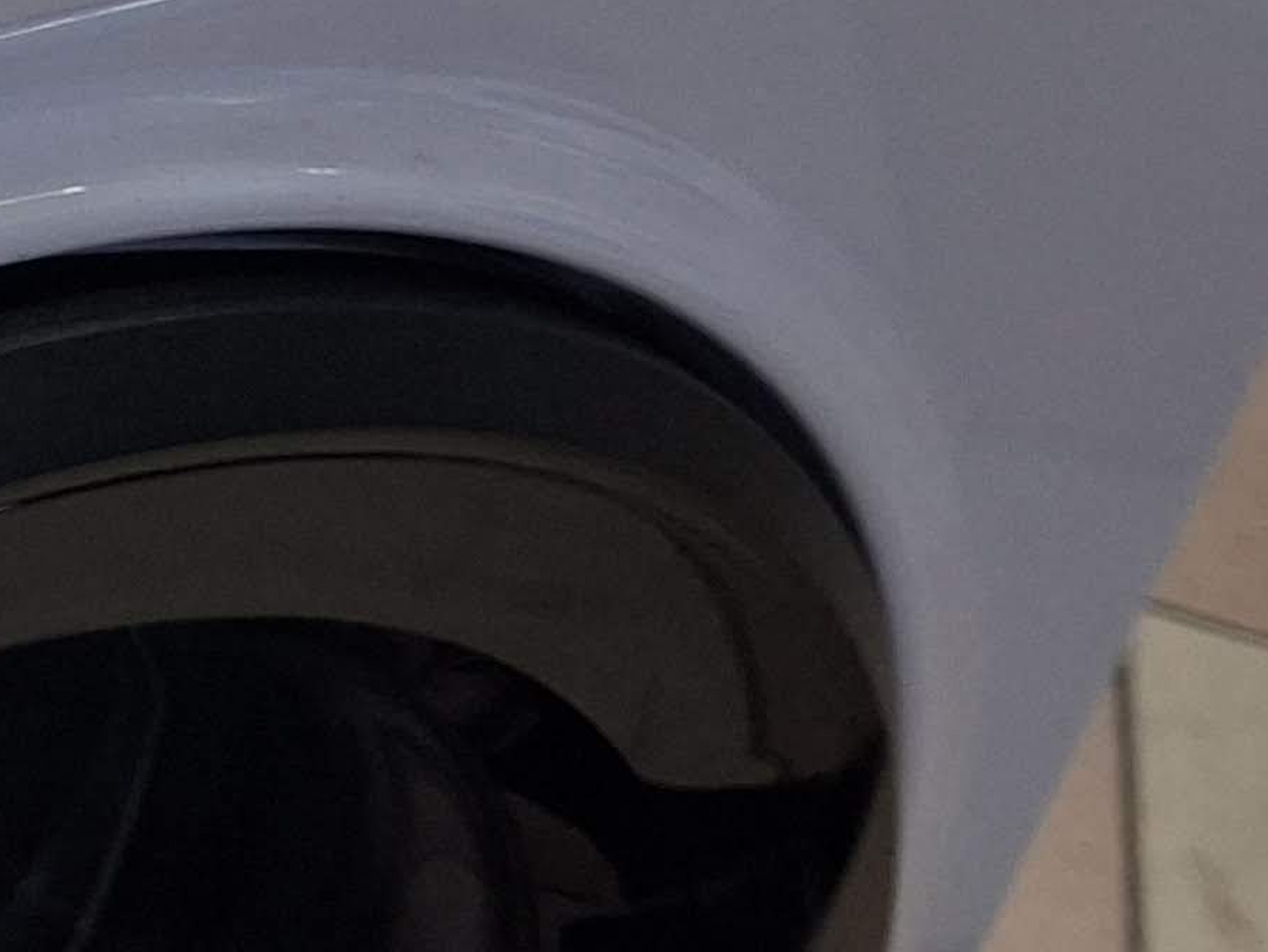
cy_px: -327
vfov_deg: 13.8
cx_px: -789
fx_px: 3773
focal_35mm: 103
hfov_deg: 16.8
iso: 250
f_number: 1.8
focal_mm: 5.54
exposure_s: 1/100
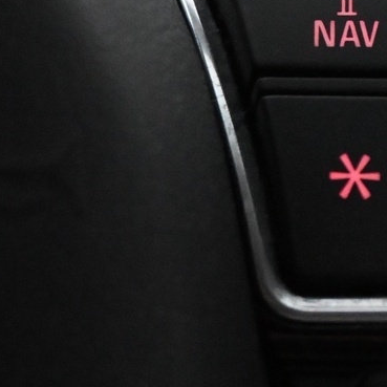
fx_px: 1630
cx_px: 482
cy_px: 123
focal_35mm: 129
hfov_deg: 13.1
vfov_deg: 13.5
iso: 8000
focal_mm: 23
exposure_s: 1/125
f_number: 4.2
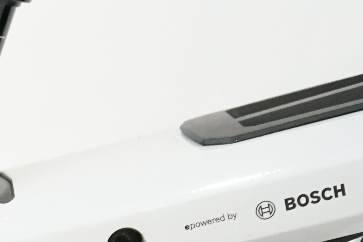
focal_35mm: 232
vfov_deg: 5.7
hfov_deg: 8.3
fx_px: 2339
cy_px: 546
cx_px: -454
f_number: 5
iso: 2500
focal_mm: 44
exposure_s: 1/200
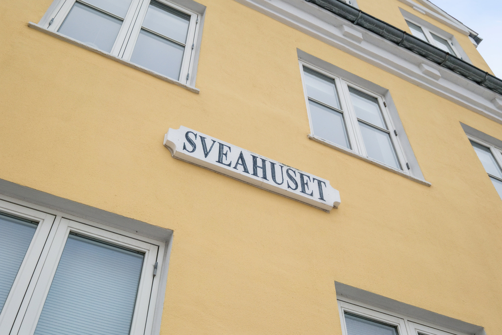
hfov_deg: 53.1
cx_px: 251
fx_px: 502
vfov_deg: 36.9
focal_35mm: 36
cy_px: 168
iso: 800
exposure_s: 1/800
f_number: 8
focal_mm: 24
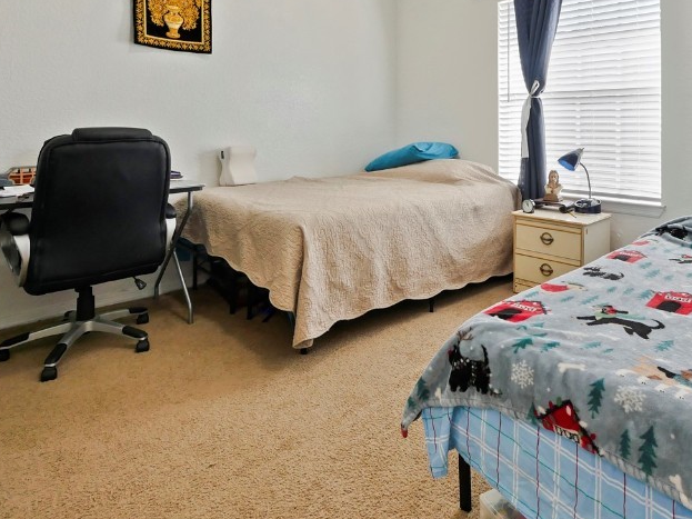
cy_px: 127
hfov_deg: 72.8
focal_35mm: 23
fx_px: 460
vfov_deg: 55.9
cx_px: 428
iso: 250
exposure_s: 1/60
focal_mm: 7
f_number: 4
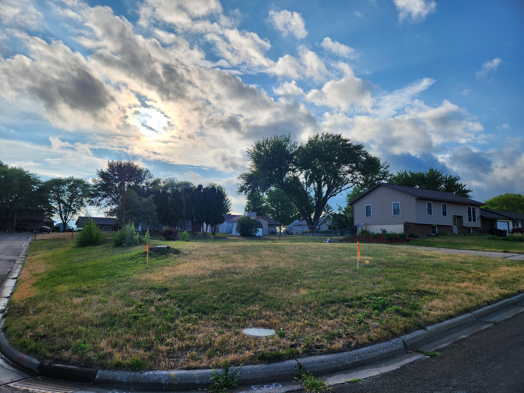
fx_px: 348
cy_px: 196
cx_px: 262
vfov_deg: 58.9
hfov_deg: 73.9
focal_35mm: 23
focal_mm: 5.4
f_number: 1.8
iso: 20
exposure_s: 1/2443
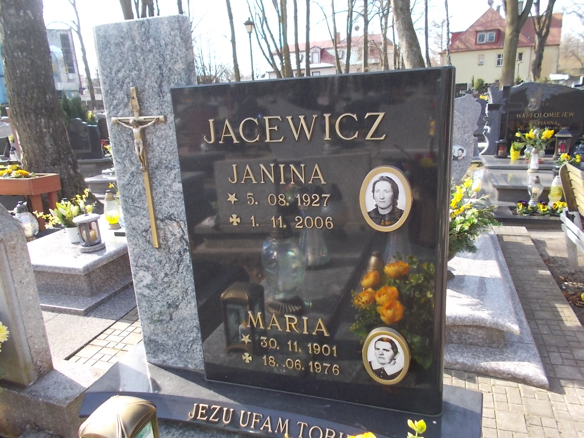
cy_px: 219
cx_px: 292
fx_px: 439
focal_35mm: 26
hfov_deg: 67.3
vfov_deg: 53.1
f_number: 3.2
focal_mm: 4.6
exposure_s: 1/160
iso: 80
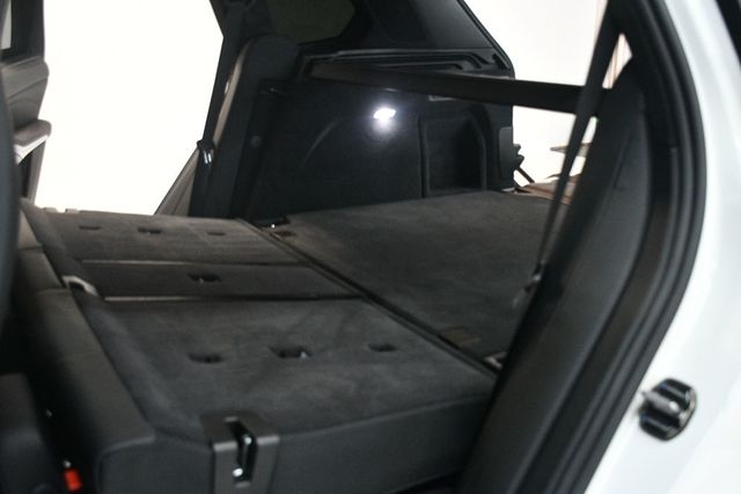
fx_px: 679
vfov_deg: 39.9
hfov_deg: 57.2
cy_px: 247
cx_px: 370
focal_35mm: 33
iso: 3200
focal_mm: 22
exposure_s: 1/80
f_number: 3.5
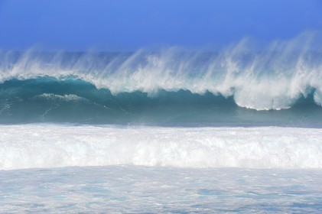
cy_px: 107
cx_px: 161
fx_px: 1787
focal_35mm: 200
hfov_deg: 10.3
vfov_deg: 6.9
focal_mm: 200
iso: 200
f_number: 18
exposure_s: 1/250
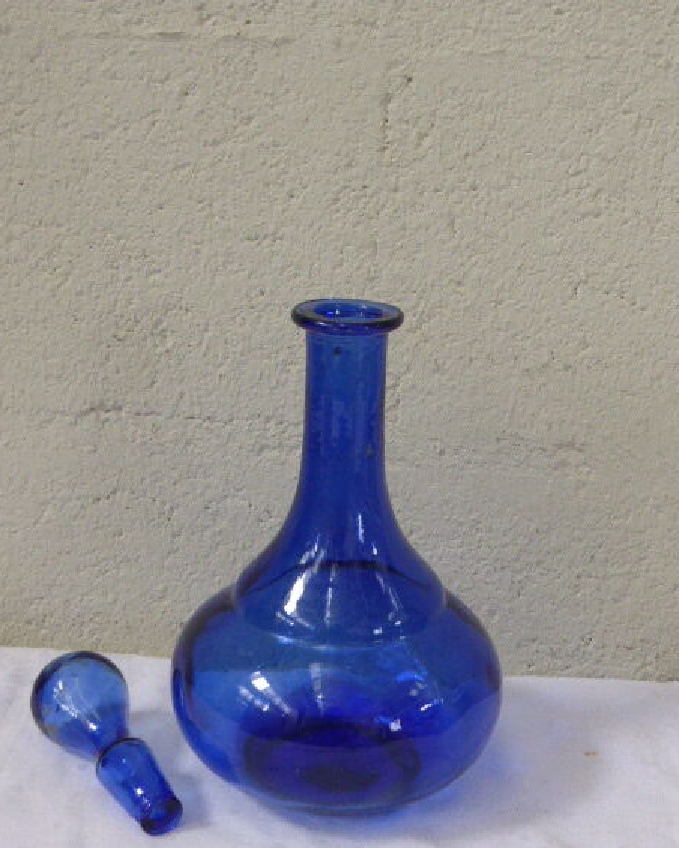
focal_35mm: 63
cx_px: 343
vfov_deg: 30.0
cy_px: 432
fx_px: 1583
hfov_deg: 24.2
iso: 400
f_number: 4.6
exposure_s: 1/40
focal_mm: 9.7
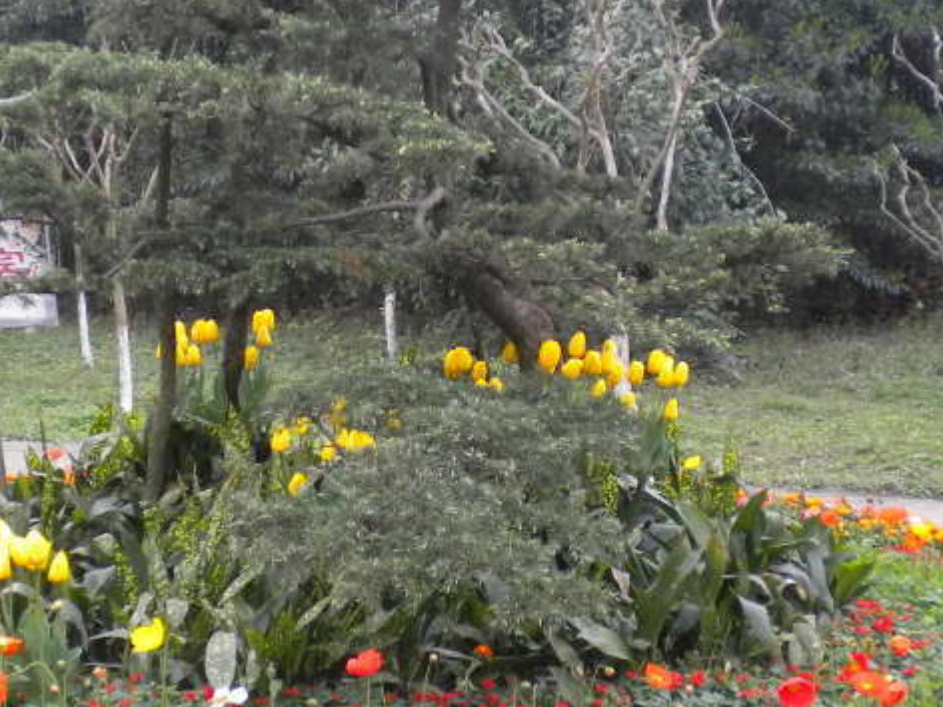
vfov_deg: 19.4
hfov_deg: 25.6
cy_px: 373
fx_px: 2070
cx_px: 410
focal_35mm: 76
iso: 196
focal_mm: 6.3
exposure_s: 1/58.1
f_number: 3.1
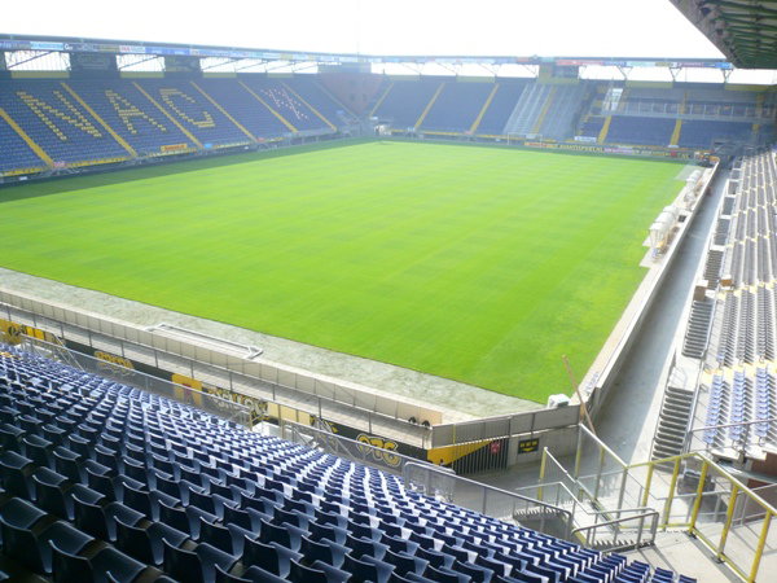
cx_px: 388
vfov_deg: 49.7
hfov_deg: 63.4
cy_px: 292
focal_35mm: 28
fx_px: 628
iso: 100
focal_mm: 4.6
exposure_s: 1/500
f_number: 2.8
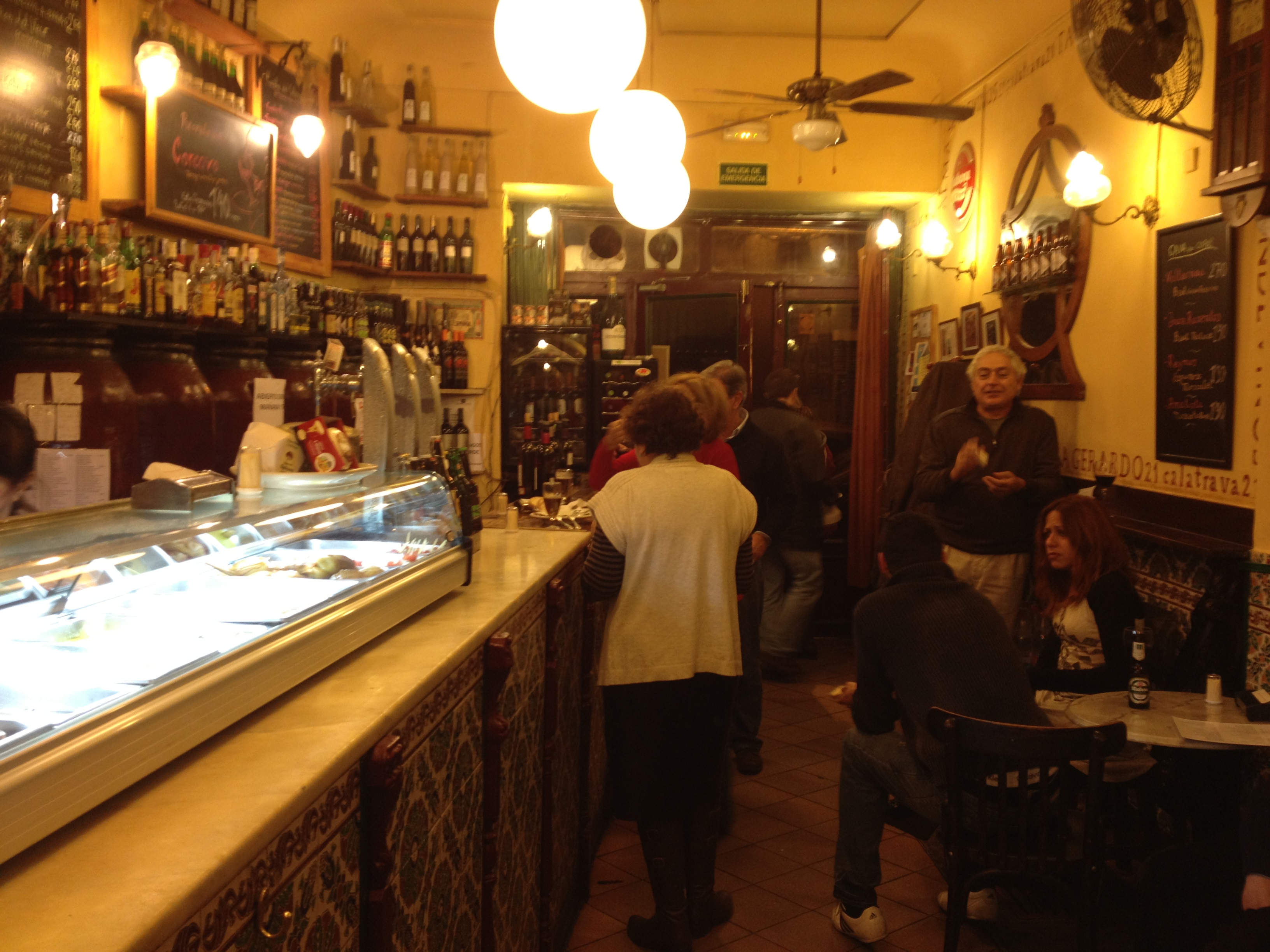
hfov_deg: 52.6
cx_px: 635
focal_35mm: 35
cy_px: 476
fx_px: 1284
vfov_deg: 40.7
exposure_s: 1/20
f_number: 2.4
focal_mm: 4.28
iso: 64
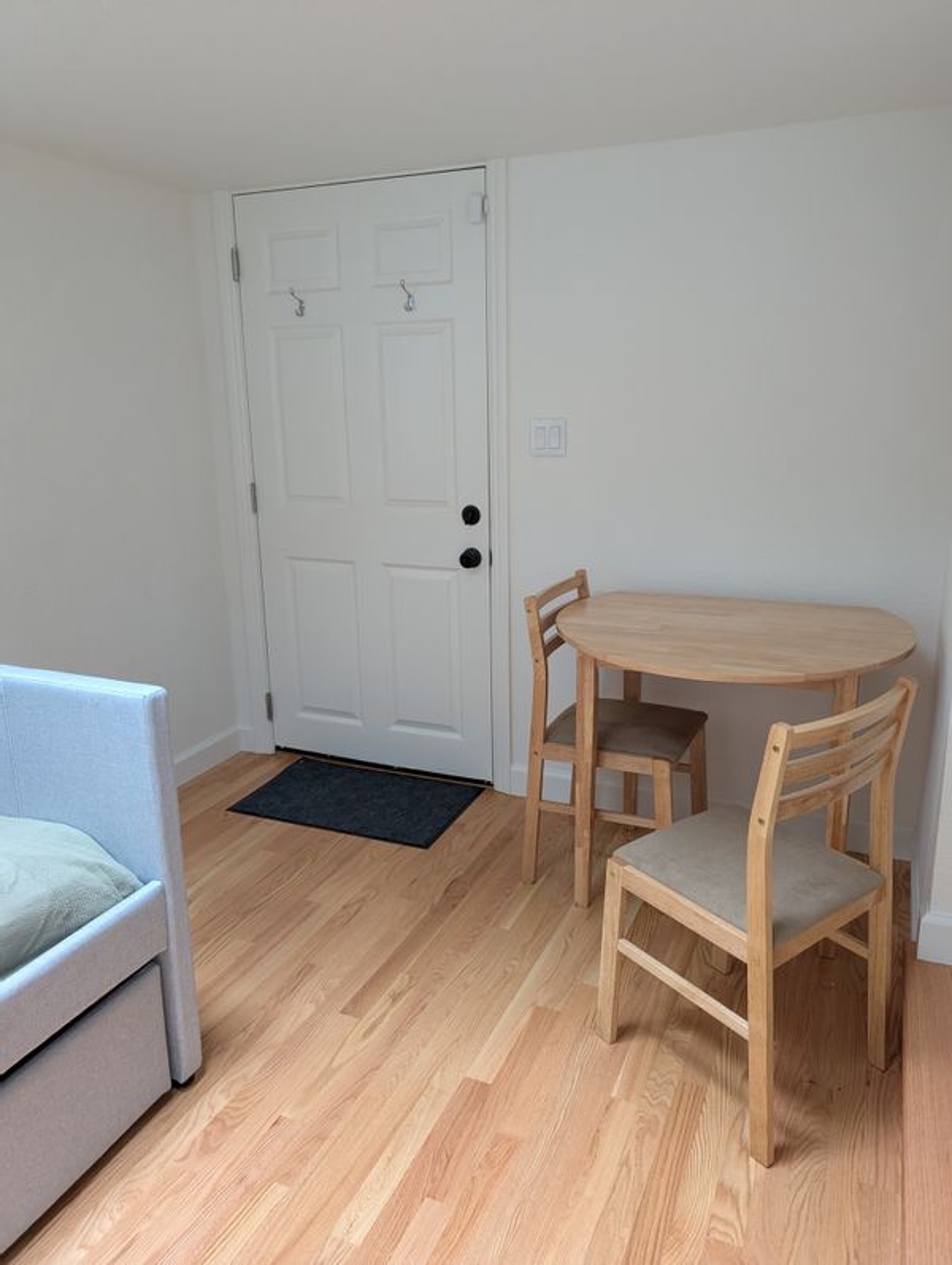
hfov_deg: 56.9
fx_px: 878
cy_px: 632
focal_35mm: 24
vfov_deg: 71.5
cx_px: 476
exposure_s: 1/50.7
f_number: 1.68
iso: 384
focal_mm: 6.9
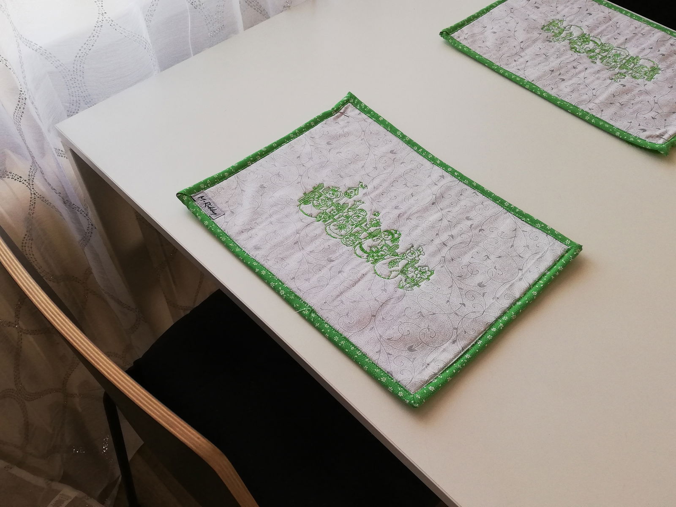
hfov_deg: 56.8
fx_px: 625
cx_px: 338
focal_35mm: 32
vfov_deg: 44.2
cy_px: 254
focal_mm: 3.81
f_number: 2.2
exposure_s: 1/50
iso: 125
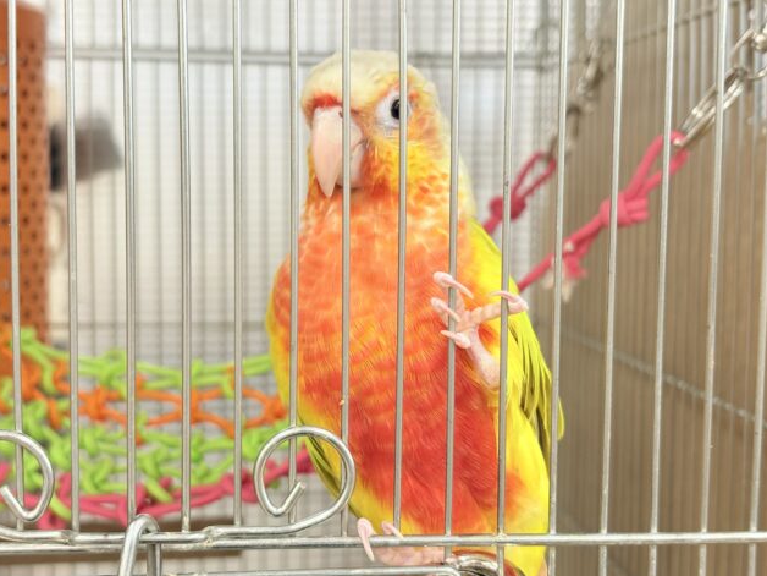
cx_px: 384
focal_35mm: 53
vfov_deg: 27.5
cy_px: 292
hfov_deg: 36.2
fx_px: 1174
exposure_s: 1/50
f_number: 1.6
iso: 125
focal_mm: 5.96
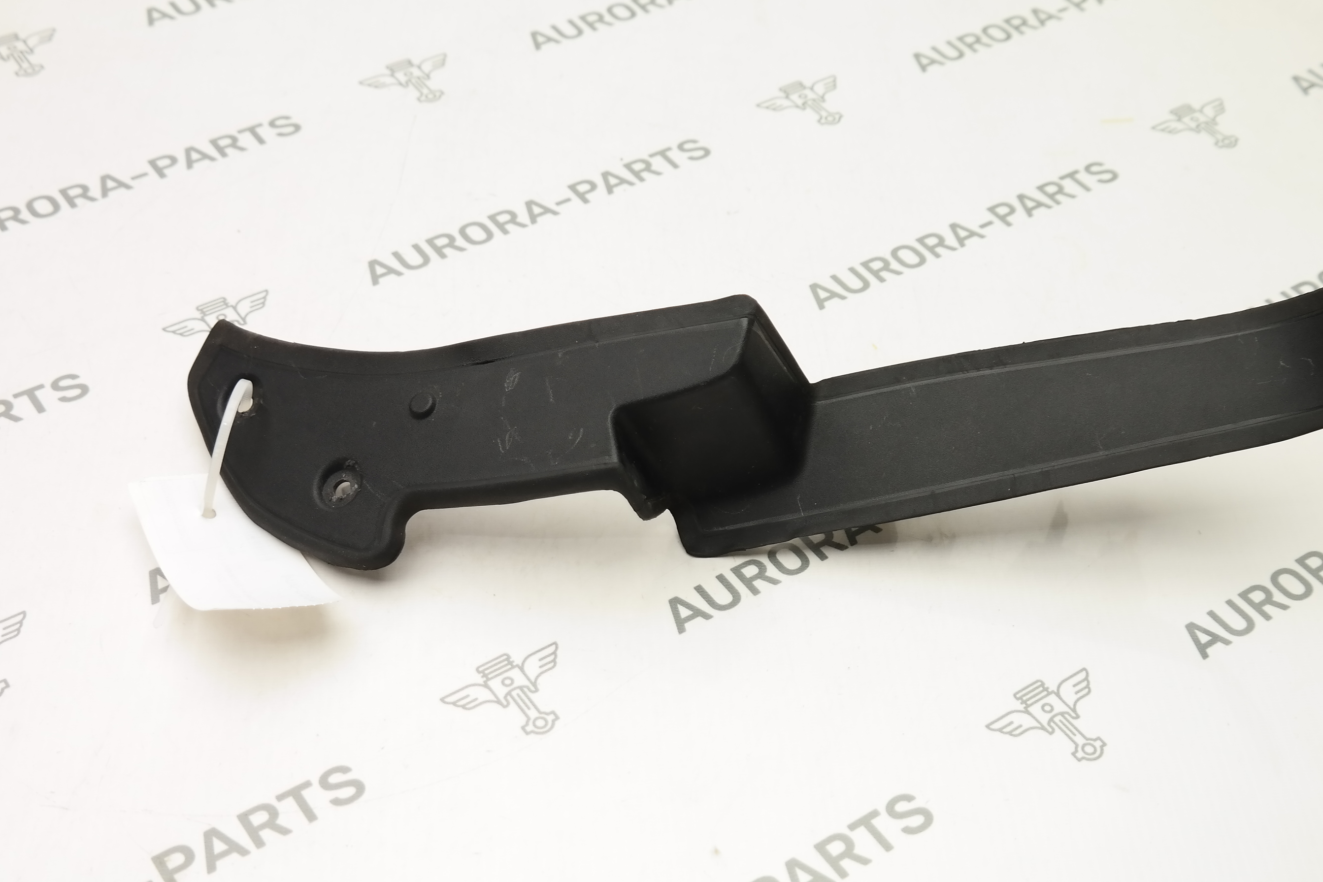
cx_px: 809
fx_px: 2021
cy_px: 419
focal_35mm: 55
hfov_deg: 36.1
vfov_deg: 24.6
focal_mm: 25
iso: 200
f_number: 4
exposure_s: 1/100
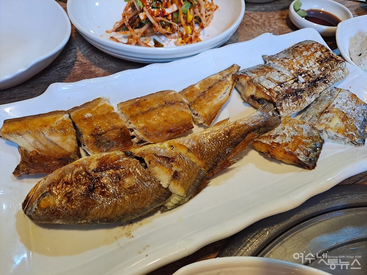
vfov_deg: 56.8
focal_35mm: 24
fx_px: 254
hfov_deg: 71.6
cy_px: 138
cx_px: 184
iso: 250
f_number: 1.8
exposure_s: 1/60
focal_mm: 5.23
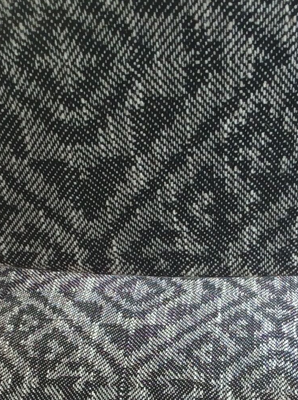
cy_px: 400
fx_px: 955
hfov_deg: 17.7
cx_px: 127
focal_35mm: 83
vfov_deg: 22.7
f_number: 2.4
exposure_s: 1/33
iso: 32
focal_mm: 3.3
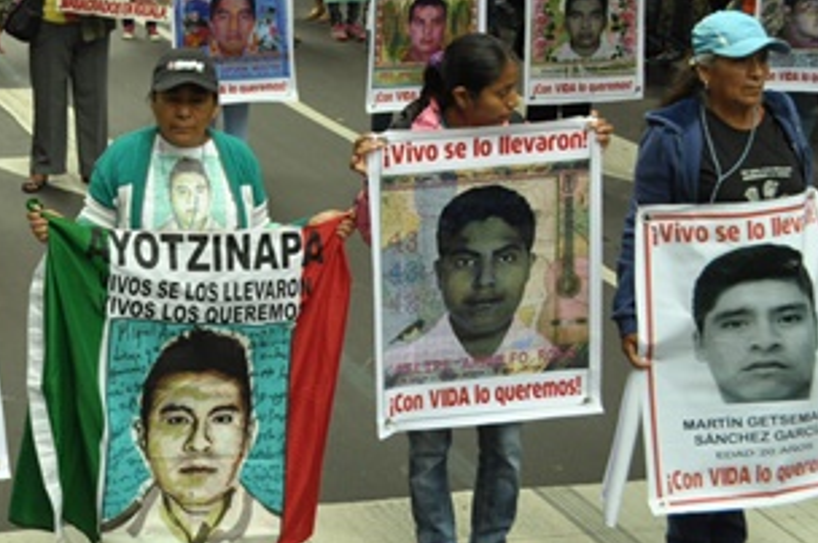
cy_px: -42
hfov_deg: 26.1
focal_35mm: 71
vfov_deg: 18.5
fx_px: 1612
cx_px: -108
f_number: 5.6
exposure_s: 1/125
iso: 400
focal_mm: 18
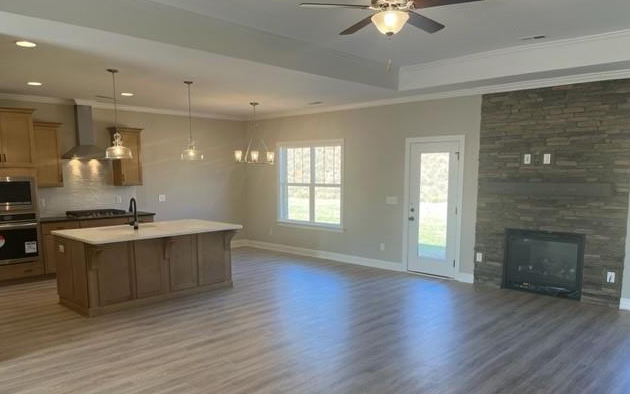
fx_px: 481
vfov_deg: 44.4
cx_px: 312
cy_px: 234
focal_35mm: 28
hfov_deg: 66.5
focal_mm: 5.1
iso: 64
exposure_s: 1/163
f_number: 1.6
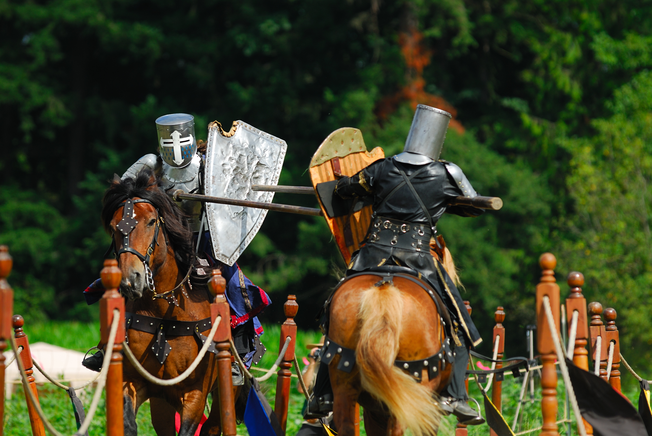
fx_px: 5440
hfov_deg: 6.9
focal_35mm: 300
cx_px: 326
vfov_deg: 4.6
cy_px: 218
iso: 100
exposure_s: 1/800
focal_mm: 200
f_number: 3.5
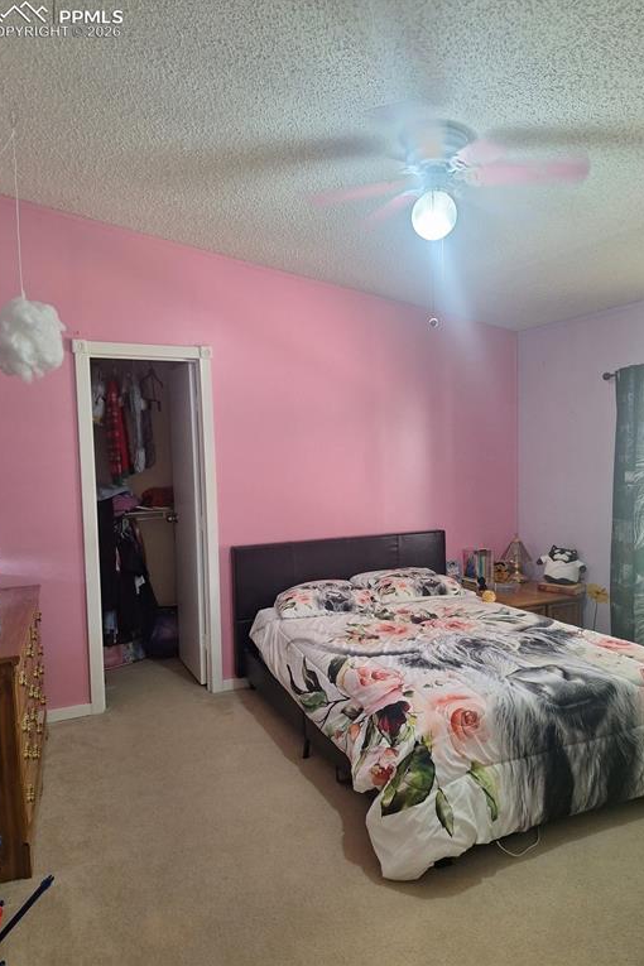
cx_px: 344
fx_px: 644
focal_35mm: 24
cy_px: 482
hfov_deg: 53.1
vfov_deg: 73.7
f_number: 1.8
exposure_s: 1/40
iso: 160
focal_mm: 5.54
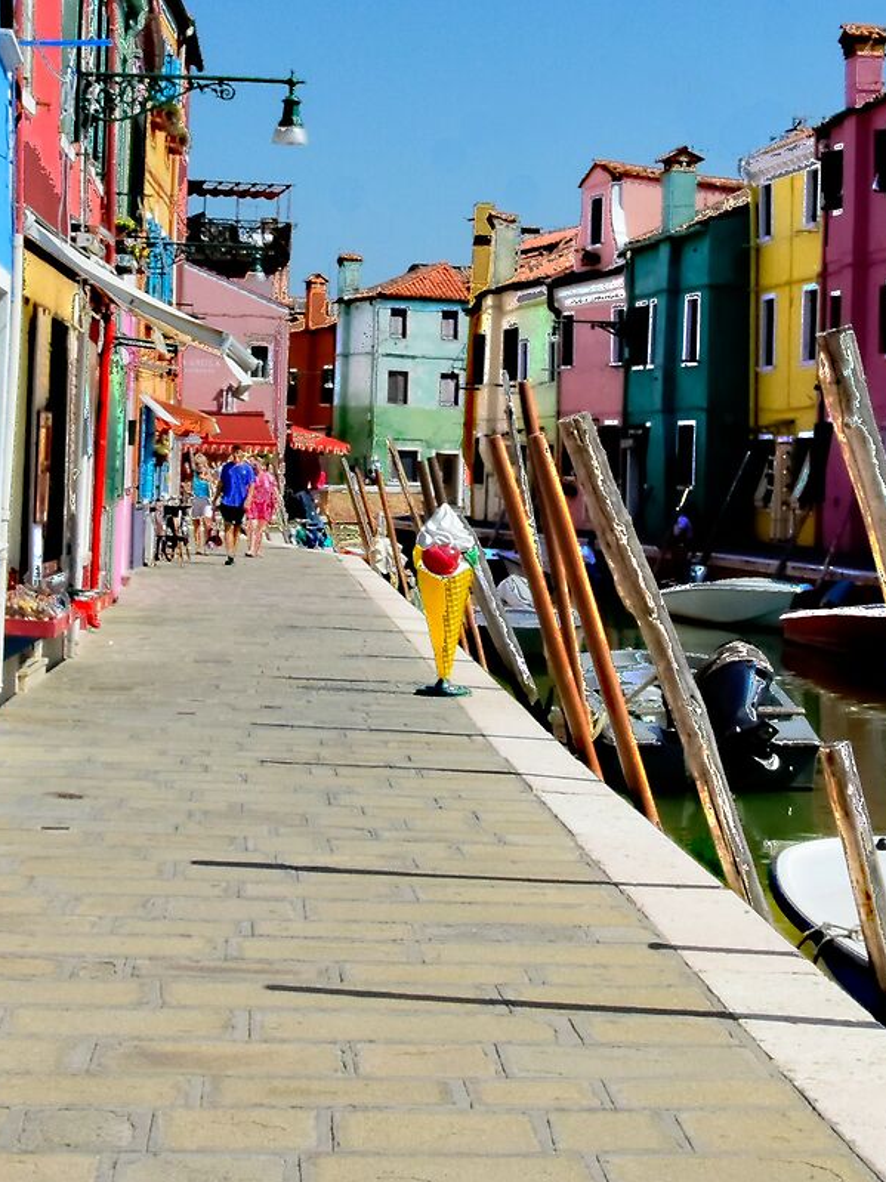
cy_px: 425
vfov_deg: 24.9
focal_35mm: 78
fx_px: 2663
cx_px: 577
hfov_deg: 18.8
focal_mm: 18
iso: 720
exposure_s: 1/320
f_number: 22
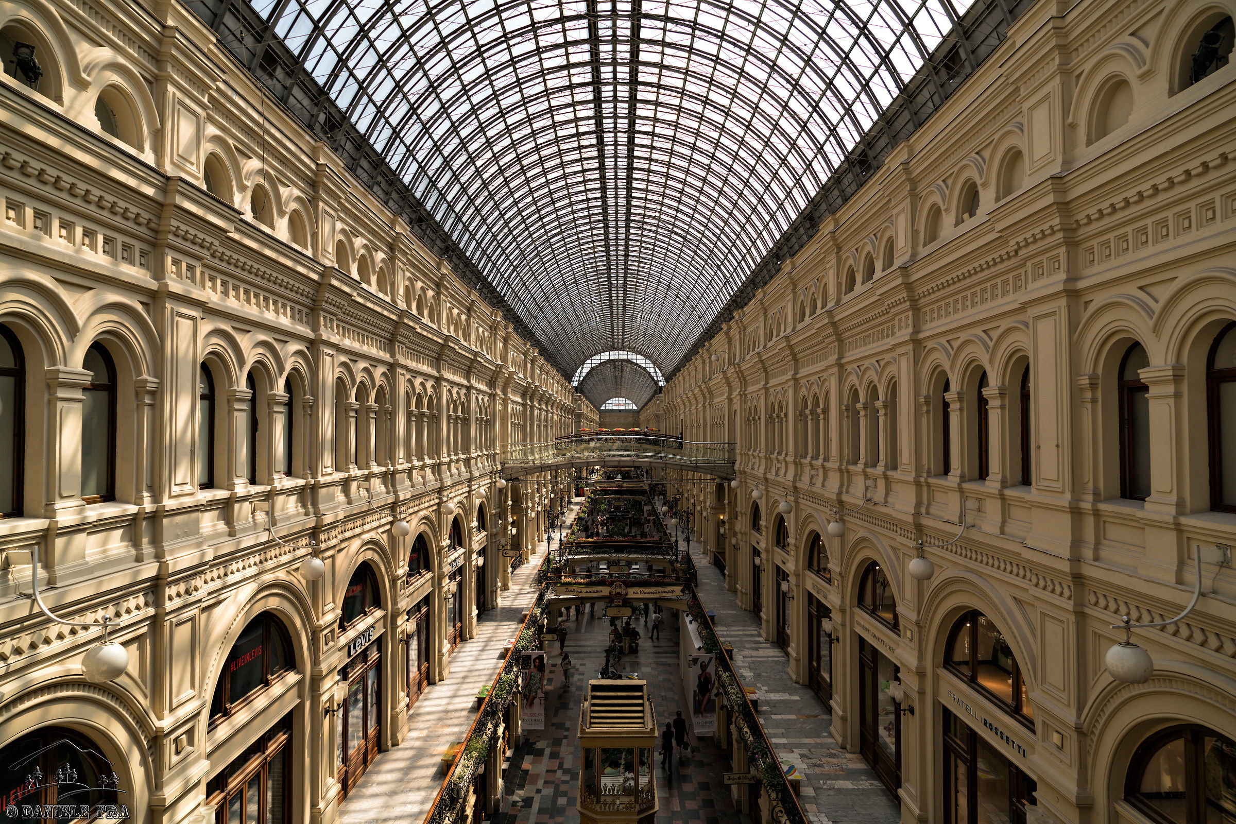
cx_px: 618
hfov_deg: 73.7
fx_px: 824
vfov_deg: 53.1
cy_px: 412
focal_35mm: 24
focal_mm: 24
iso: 100
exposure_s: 1/250
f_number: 6.3
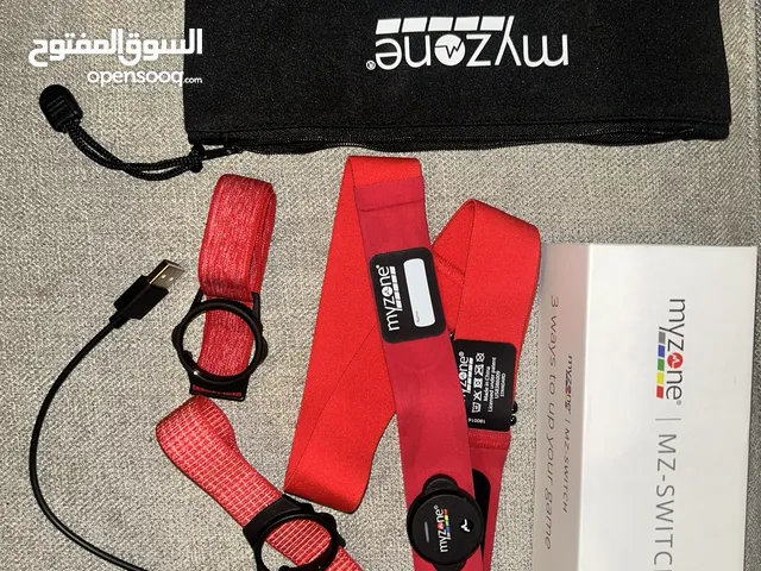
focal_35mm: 26
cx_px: 380
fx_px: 572
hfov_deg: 67.3
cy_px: 286
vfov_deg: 53.1
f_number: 1.5
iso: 32
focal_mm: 5.7
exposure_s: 1/10
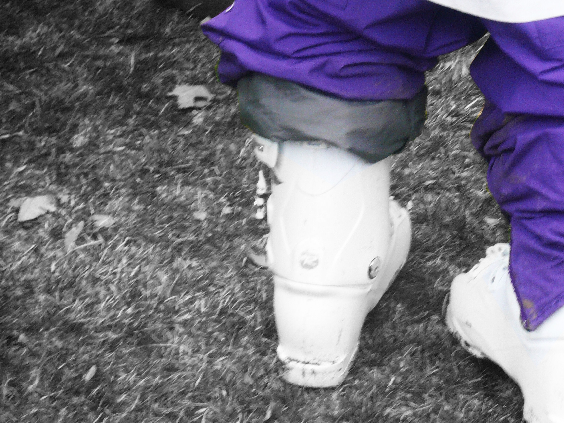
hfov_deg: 14.3
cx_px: 365
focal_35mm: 138
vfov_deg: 10.7
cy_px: 166
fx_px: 2248
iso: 100
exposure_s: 1/50
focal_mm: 16.8
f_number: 5.6
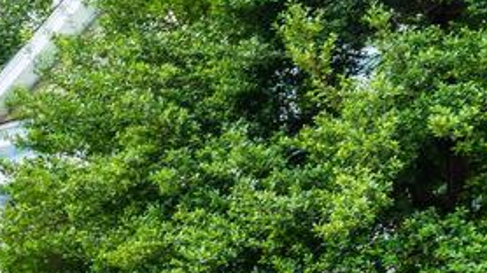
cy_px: 578
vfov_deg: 7.6
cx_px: -527
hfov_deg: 12.3
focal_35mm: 152
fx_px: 1962
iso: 160
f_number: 6.3
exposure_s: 1/125
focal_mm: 28
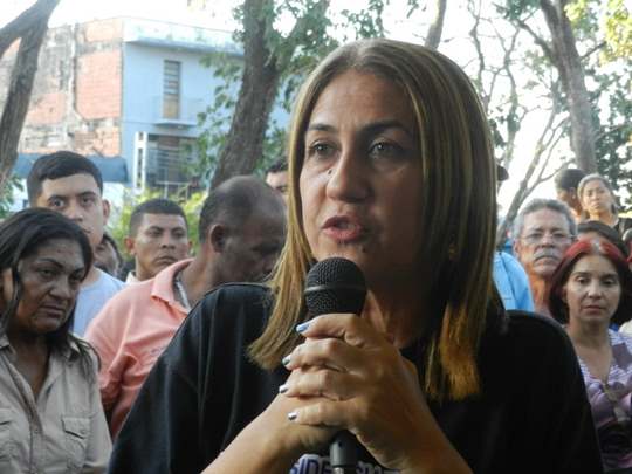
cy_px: 237
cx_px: 316
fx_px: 1534
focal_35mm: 84
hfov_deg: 23.3
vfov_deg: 17.6
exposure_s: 1/100
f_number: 4.4
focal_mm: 14.9
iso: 640
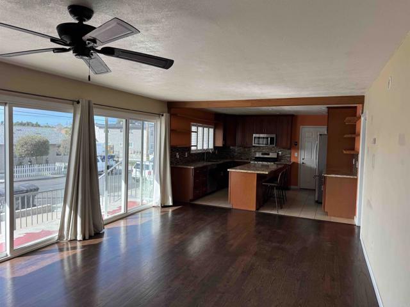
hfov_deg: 71.6
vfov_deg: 56.8
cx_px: 205
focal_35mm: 24
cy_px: 154
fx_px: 284
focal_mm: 6.76
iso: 80
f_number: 1.78
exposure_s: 1/372
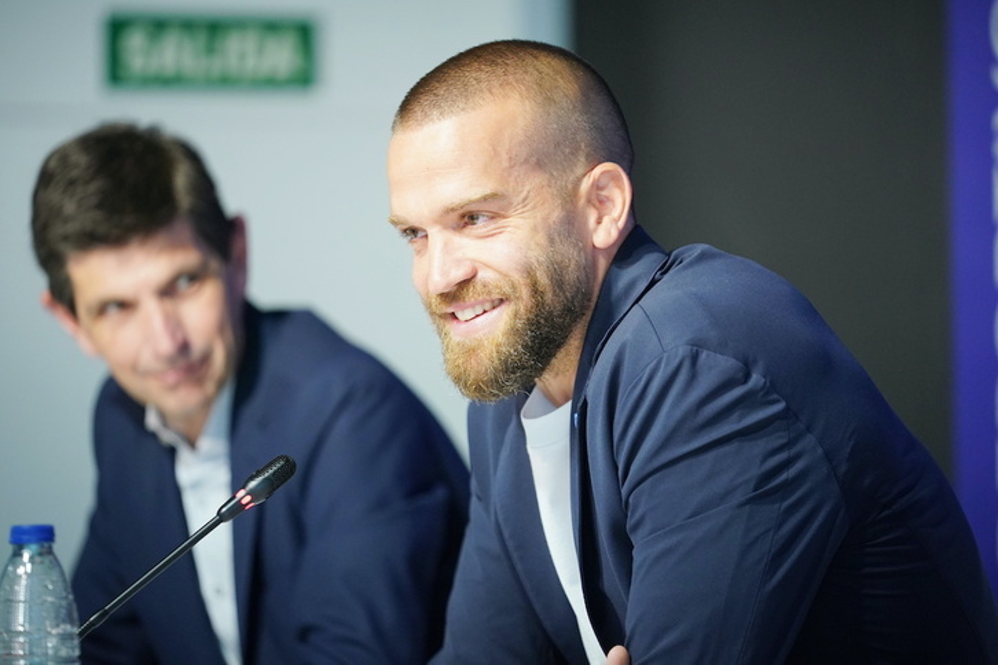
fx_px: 5544
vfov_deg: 6.9
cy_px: 332
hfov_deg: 10.3
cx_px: 499
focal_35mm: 200
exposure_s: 1/400
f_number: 2.8
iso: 2500
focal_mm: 200
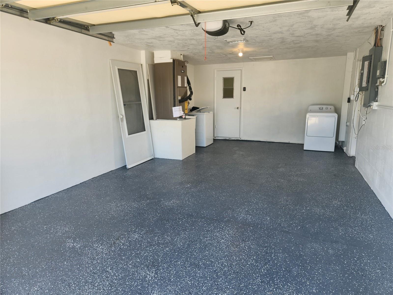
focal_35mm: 23
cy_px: 148
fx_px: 261
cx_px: 196
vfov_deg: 58.9
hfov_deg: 73.9
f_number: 1.8
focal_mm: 5.4
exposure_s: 1/180
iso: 32
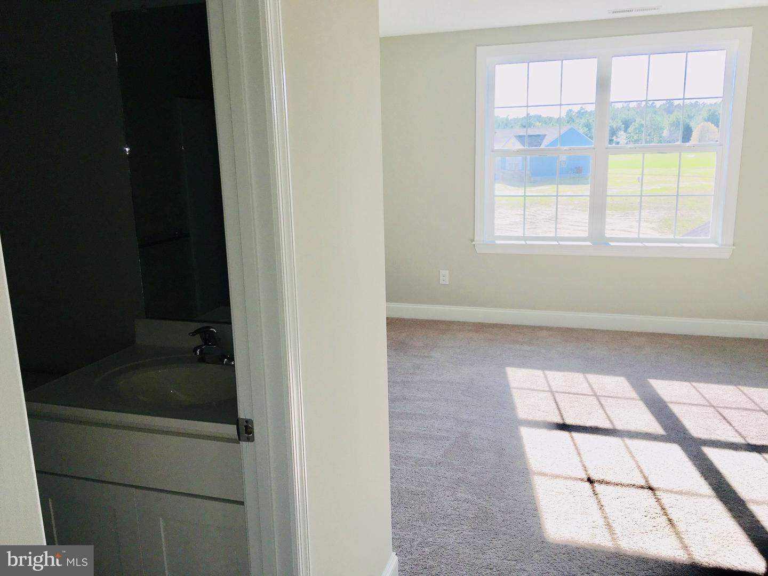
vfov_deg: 48.2
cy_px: 288
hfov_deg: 61.7
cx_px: 384
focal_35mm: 29
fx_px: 643
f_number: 2.2
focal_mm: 4.15
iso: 25
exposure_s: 1/263
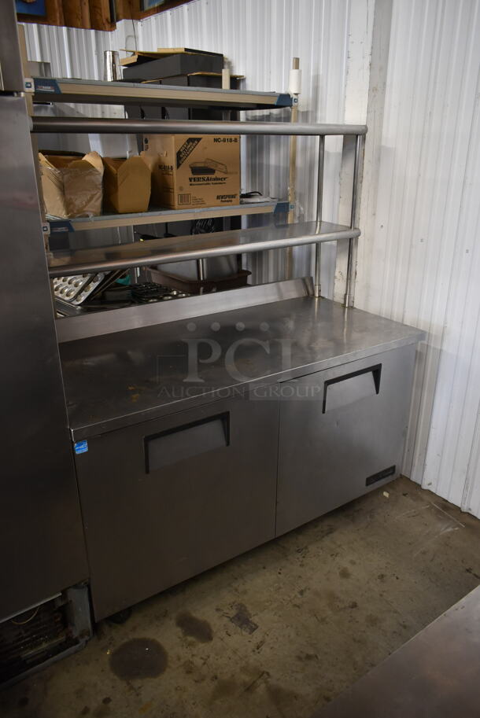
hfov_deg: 48.0
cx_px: 240
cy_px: 359
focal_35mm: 27
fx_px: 539
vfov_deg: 67.3
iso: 800
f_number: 3.5
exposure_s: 1/30
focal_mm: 18
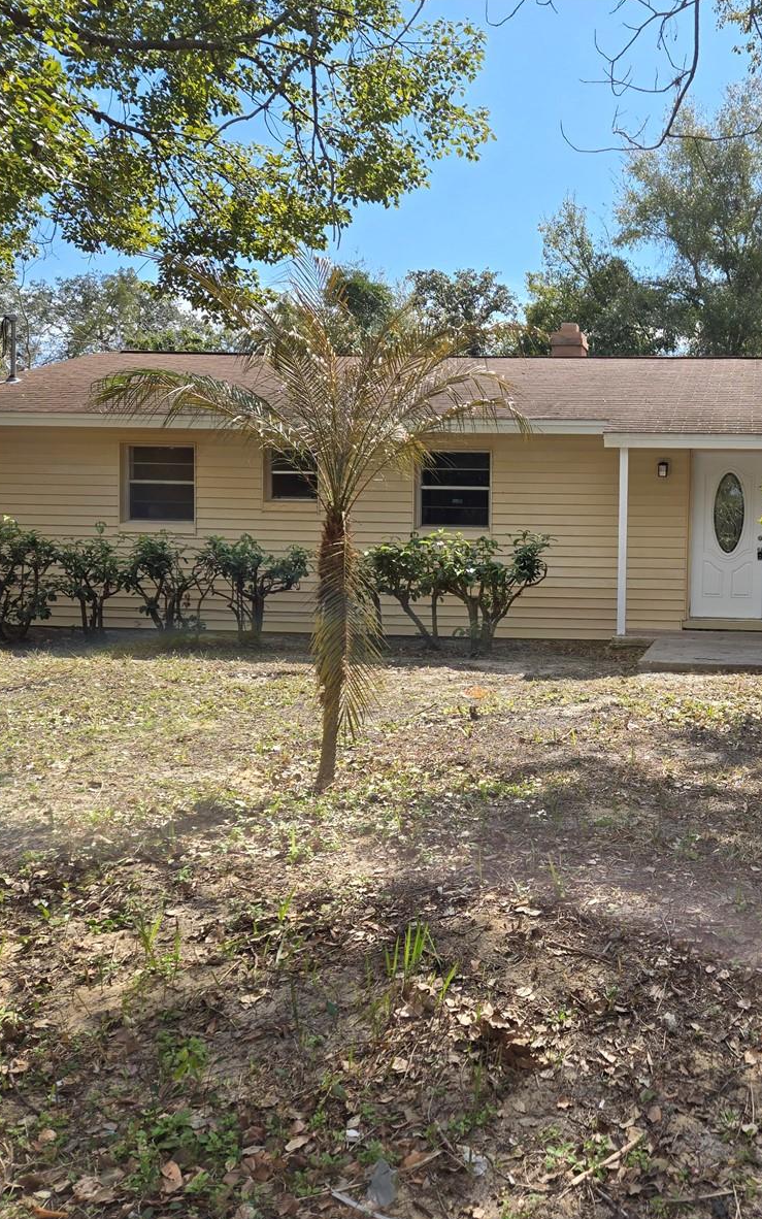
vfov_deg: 58.1
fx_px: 1096
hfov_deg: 36.6
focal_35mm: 33
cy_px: 615
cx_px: 645
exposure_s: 1/1290
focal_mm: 5.4
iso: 25
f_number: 1.8
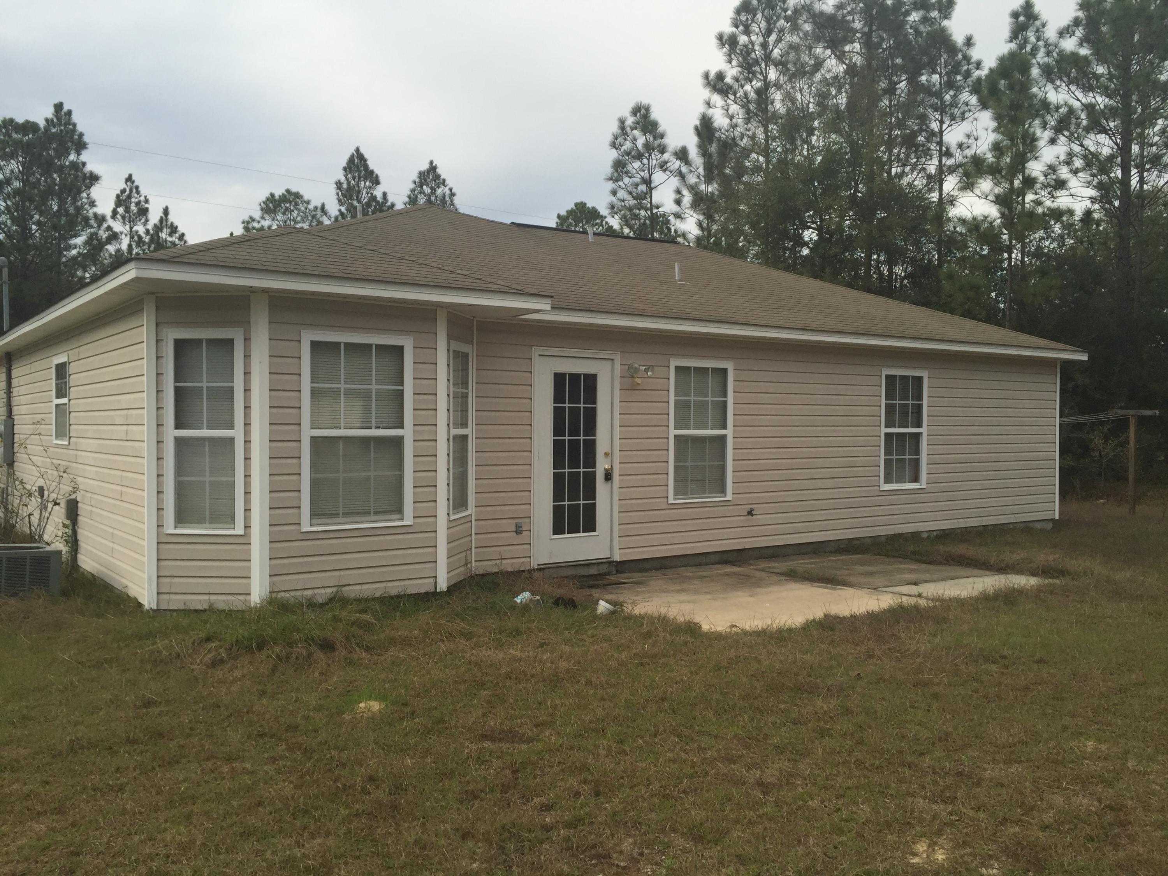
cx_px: 584
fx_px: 979
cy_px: 438
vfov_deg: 48.2
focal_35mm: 29
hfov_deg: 61.7
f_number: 2.2
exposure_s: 1/434
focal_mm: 4.15
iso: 32
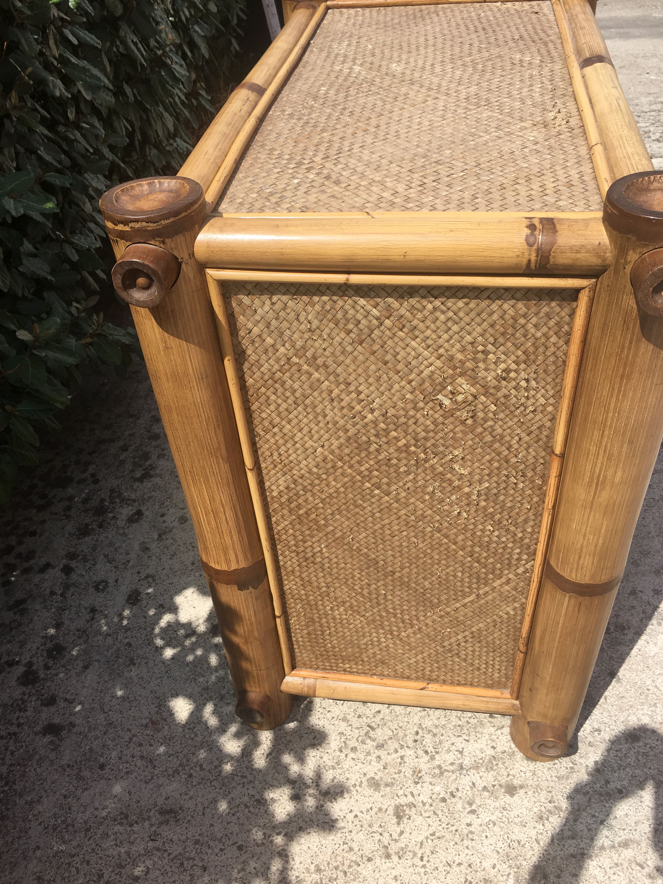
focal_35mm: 29
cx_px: 332
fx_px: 741
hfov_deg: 48.2
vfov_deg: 61.7
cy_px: 442
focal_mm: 4.15
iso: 25
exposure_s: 1/2024
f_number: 2.2
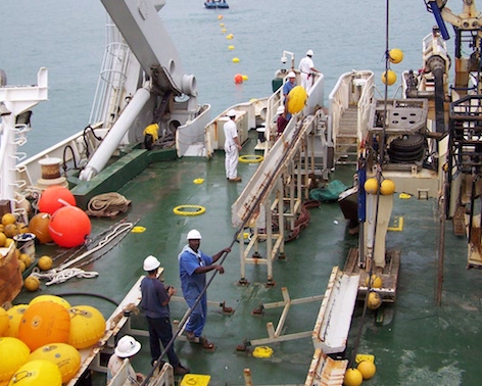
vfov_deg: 27.6
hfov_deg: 34.1
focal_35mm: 55
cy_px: 173
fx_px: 785
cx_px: 235
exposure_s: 1/100
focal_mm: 6.3
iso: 80
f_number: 2.8
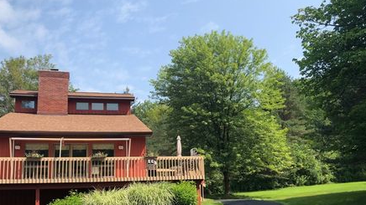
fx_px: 340
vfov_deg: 33.4
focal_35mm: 35
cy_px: 139
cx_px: 165
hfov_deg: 56.5
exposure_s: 1/1372
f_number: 1.8
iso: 20
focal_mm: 3.99
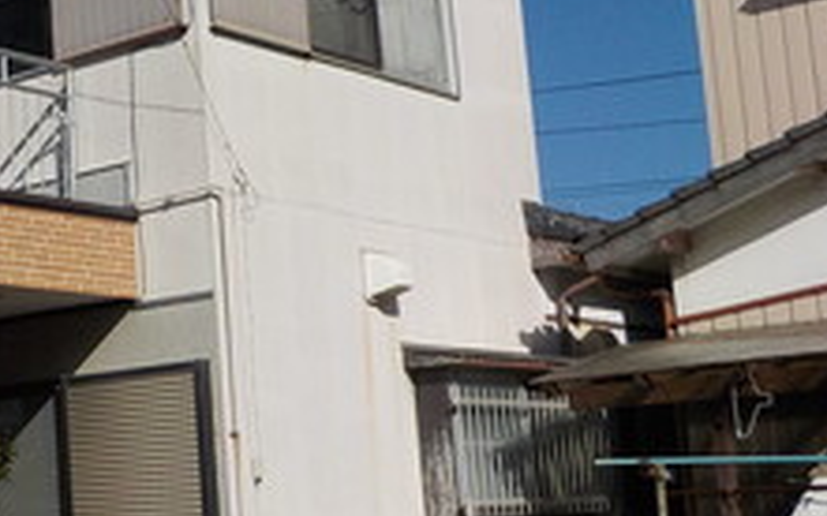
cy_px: 237
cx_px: -7
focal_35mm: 72
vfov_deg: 18.1
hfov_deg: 27.0
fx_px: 1622
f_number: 6.6
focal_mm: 4.1
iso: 125
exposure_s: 1/800
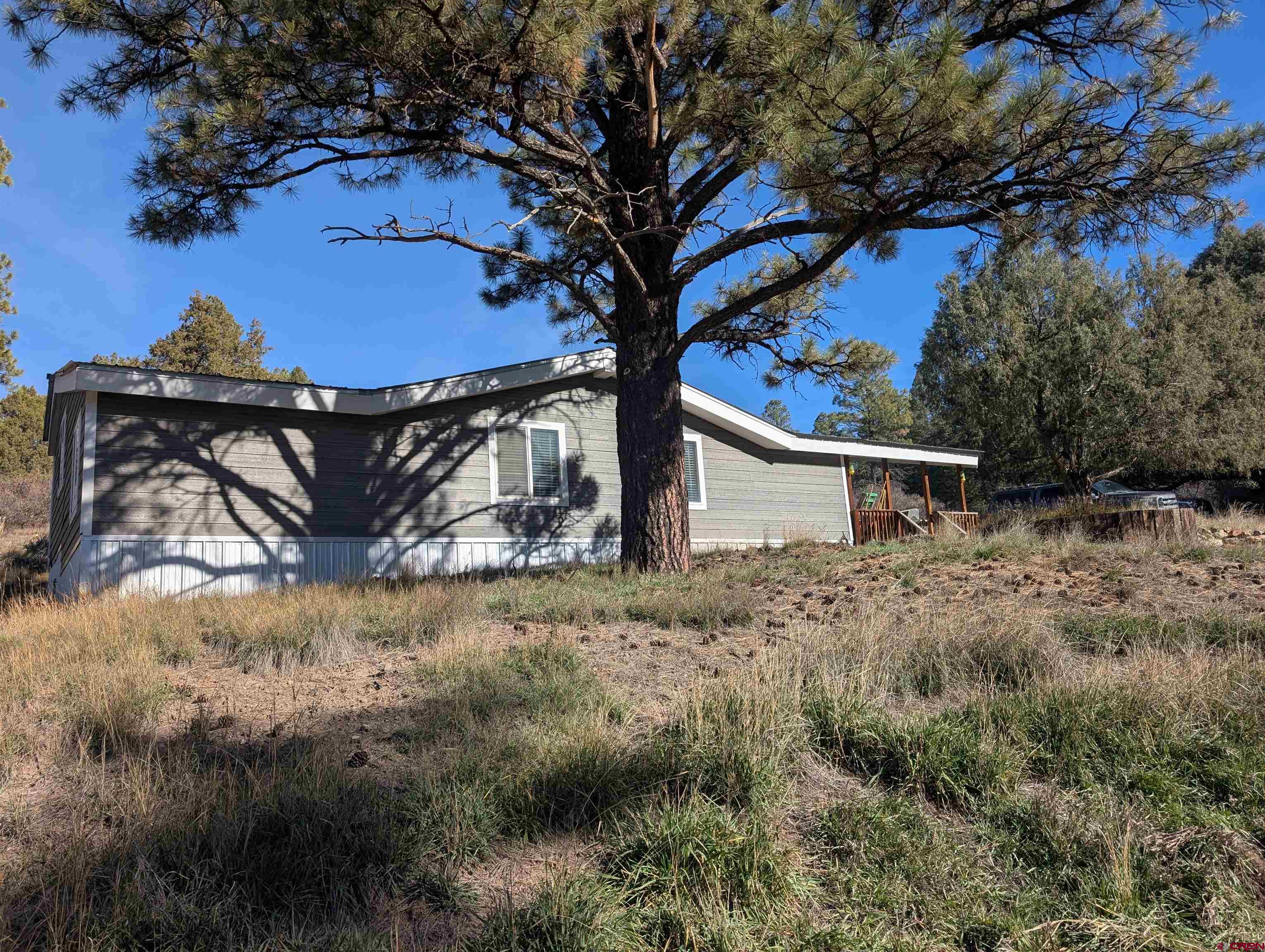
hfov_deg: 71.5
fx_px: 878
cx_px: 632
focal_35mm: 24
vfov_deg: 56.9
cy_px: 476
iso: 20
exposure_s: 1/1312
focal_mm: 6.9
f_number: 1.68
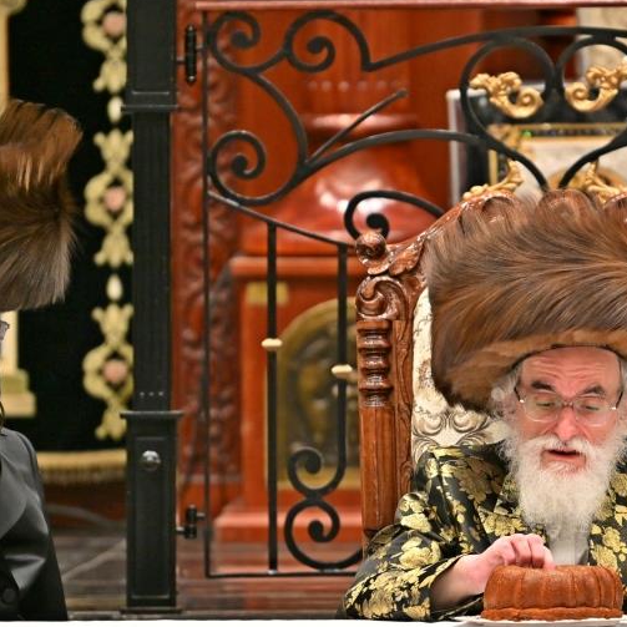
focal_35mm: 519
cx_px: 576
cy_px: 388
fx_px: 10636
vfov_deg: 3.4
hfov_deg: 3.4
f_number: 2.8
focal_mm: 200
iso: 400
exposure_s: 1/400
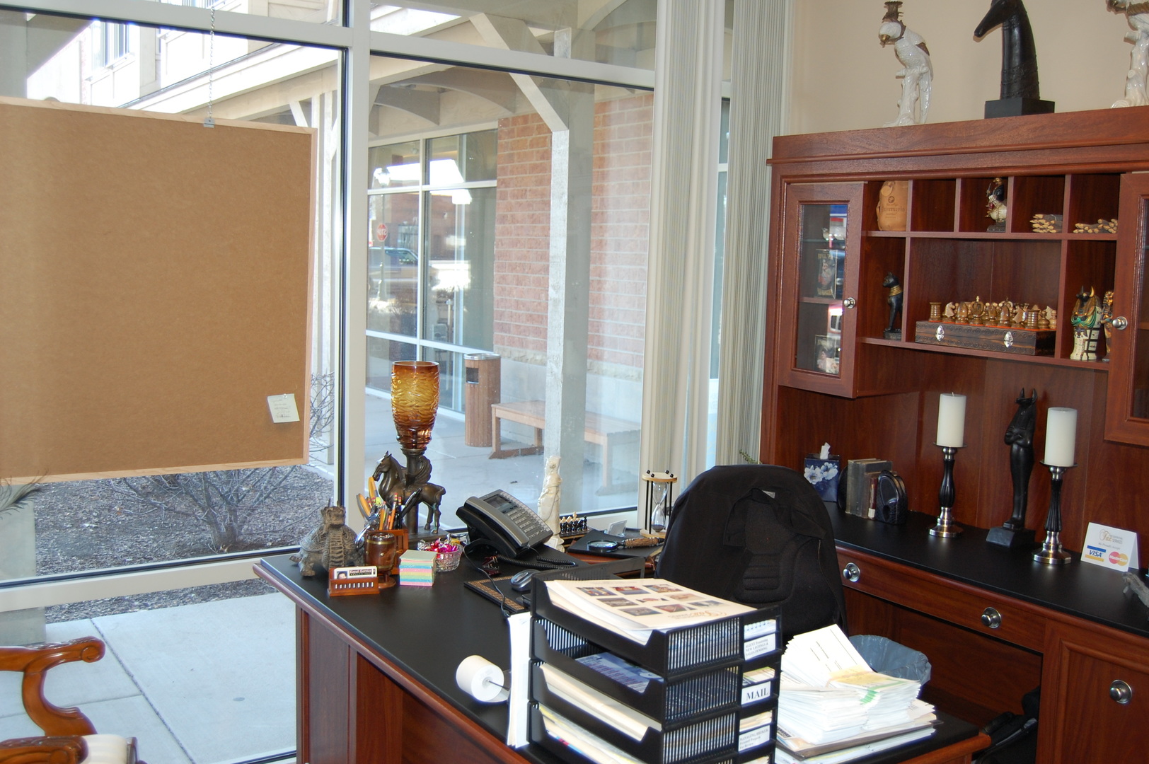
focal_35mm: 36
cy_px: 382
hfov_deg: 53.2
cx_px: 574
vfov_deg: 36.8
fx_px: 1148
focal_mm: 24
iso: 400
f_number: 4
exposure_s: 1/125
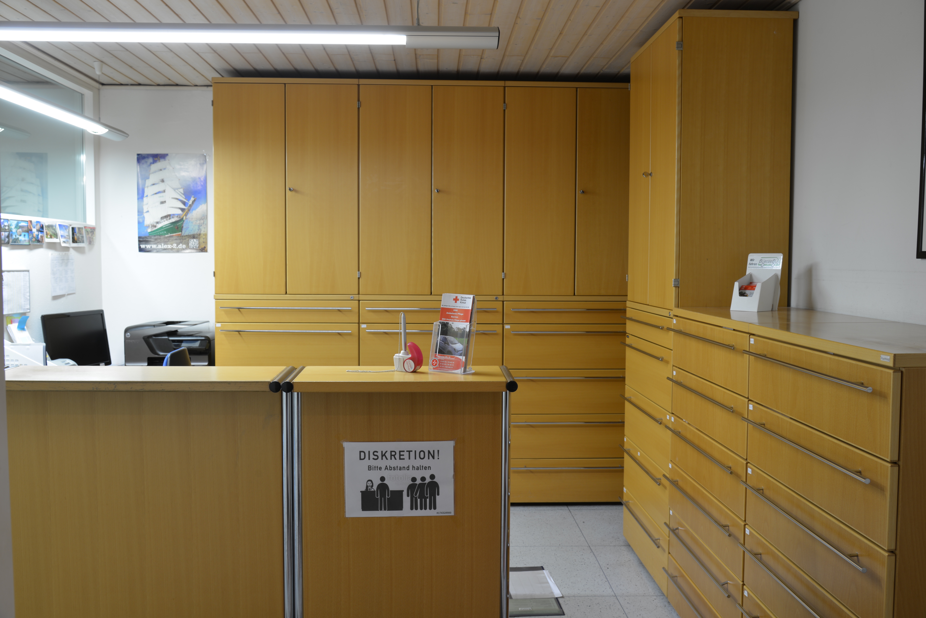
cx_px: 463
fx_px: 823
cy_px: 309
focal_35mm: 32
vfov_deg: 41.1
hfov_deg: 58.7
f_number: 8
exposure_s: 1/1.6
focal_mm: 32
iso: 100
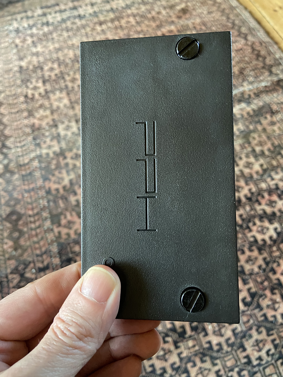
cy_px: 188
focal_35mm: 26
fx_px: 283
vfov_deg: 67.3
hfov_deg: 53.1
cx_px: 142
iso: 640
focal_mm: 4.25
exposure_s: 1/30
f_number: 1.8
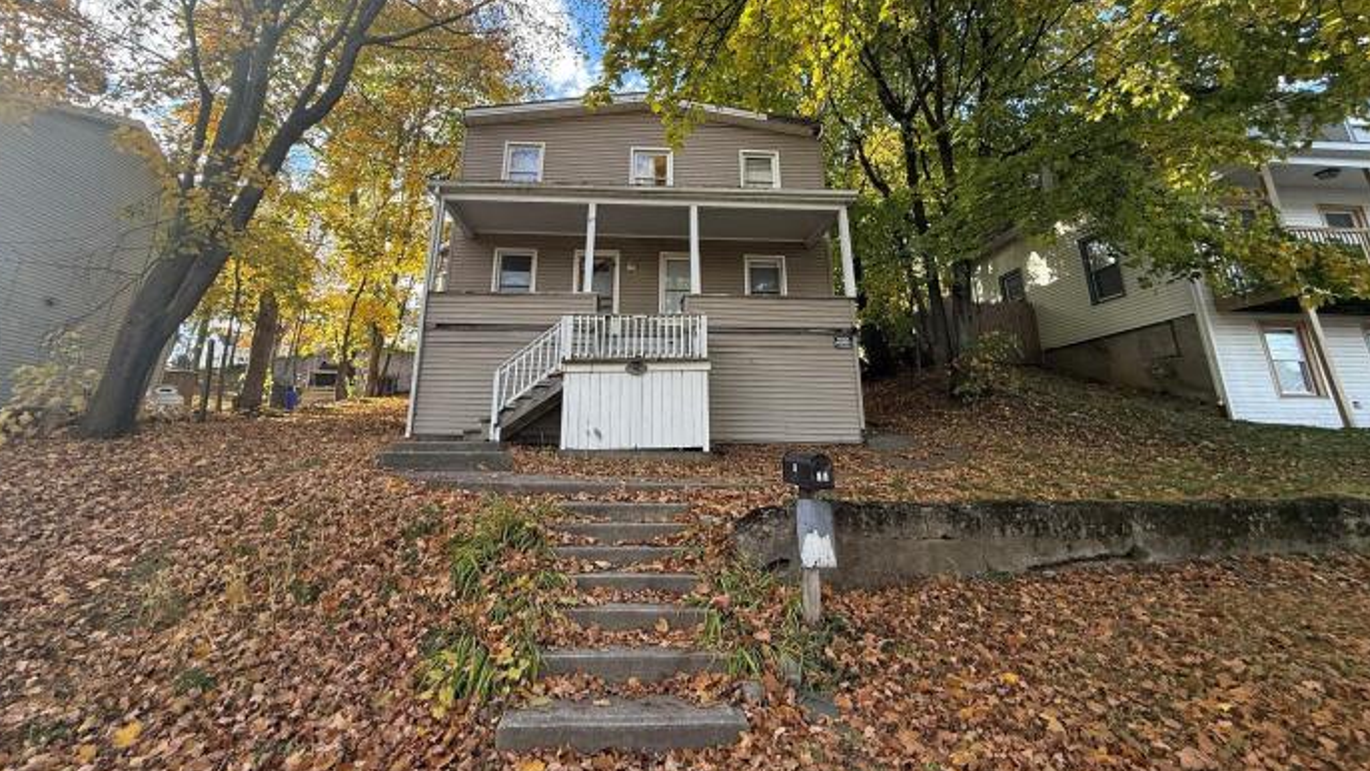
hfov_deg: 99.3
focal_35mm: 16
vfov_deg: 65.9
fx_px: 581
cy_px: 280
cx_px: 657
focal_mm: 2.22
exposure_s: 1/218
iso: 64
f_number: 2.2
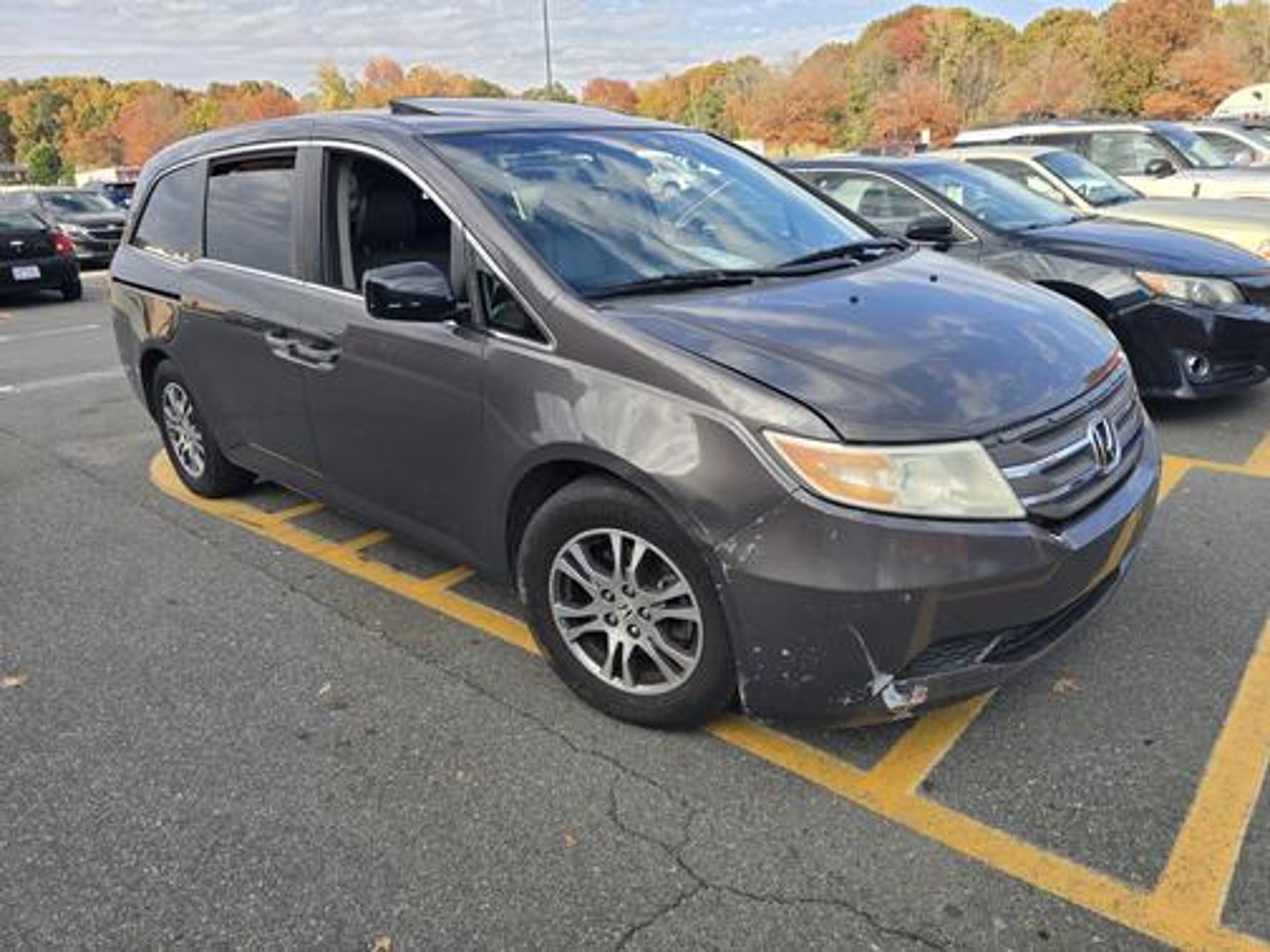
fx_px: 844
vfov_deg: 58.9
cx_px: 635
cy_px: 476
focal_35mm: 23
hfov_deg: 73.9
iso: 12
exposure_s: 1/303
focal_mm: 6.3
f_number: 1.7
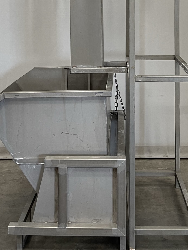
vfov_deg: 30.6
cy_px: -5
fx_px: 420
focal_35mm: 58
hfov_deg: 25.2
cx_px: 113
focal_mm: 5.1
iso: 125
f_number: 1.6
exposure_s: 1/89
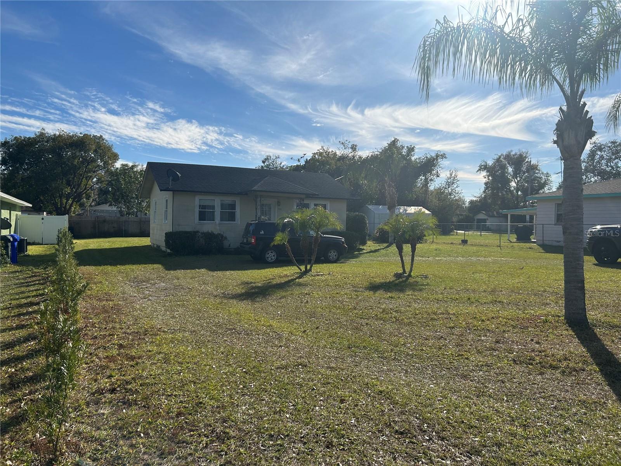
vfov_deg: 53.1
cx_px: 310
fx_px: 466
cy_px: 233
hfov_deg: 67.3
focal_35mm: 26
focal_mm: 5.7
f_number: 1.5
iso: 50
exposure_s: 1/8696
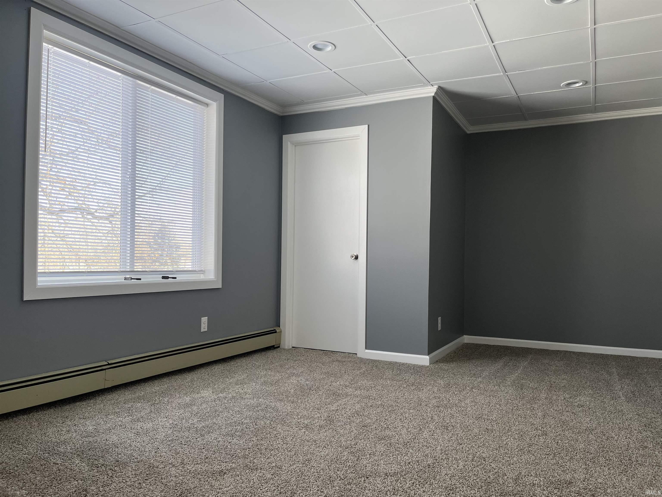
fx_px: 497
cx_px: 331
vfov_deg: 53.1
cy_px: 248
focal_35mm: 26
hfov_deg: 67.3
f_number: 1.6
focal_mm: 5.1
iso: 64
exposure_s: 1/152
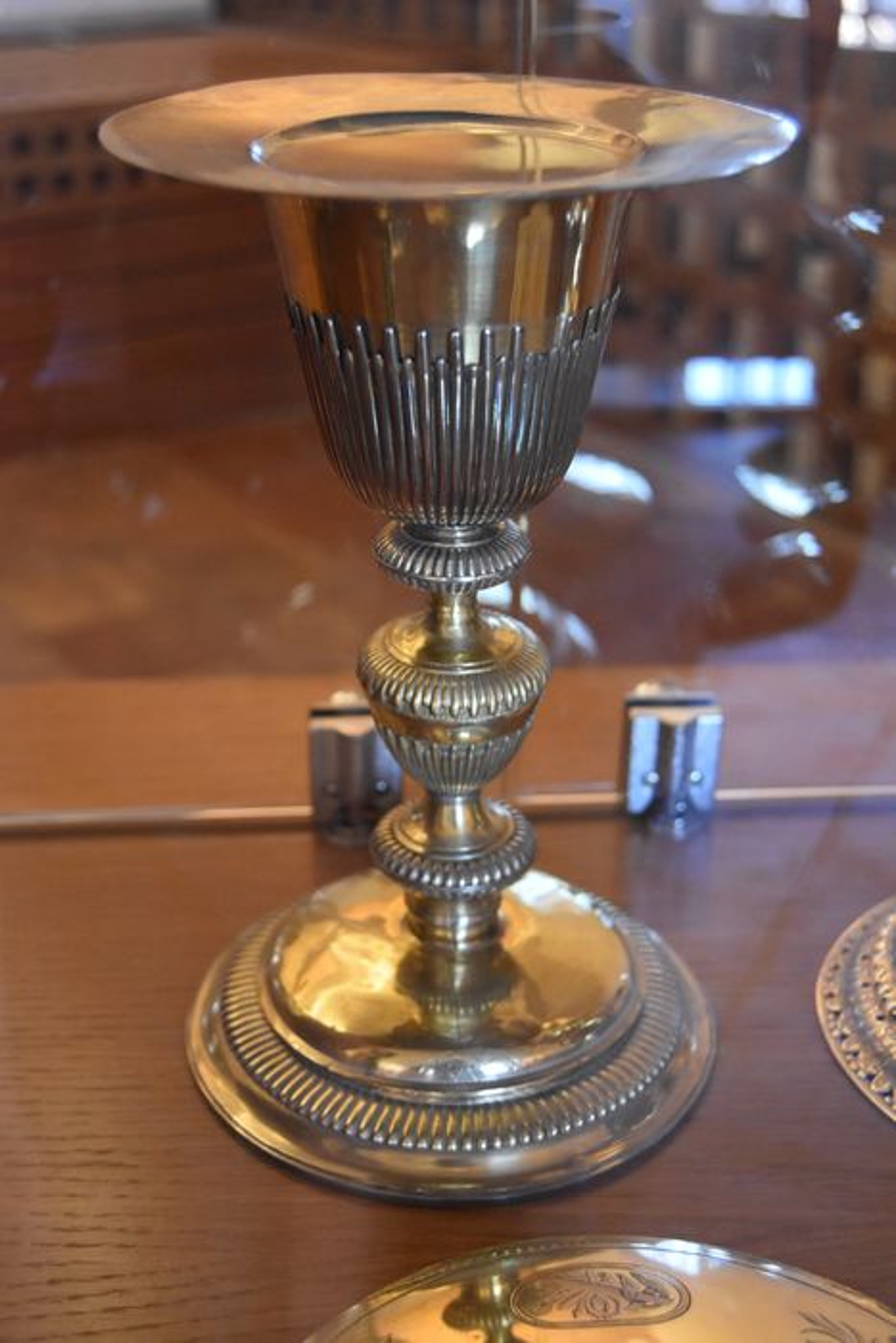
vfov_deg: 42.3
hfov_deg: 29.0
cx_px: 448
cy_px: 672
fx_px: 1735
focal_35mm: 46
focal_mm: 31
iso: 4000
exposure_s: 1/60
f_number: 4.2
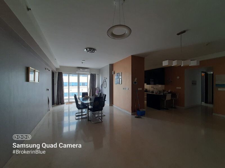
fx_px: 84
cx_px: 112
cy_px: 84
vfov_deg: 89.9
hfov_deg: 106.2
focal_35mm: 13
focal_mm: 1.42
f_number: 2.2
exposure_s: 1/50
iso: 160
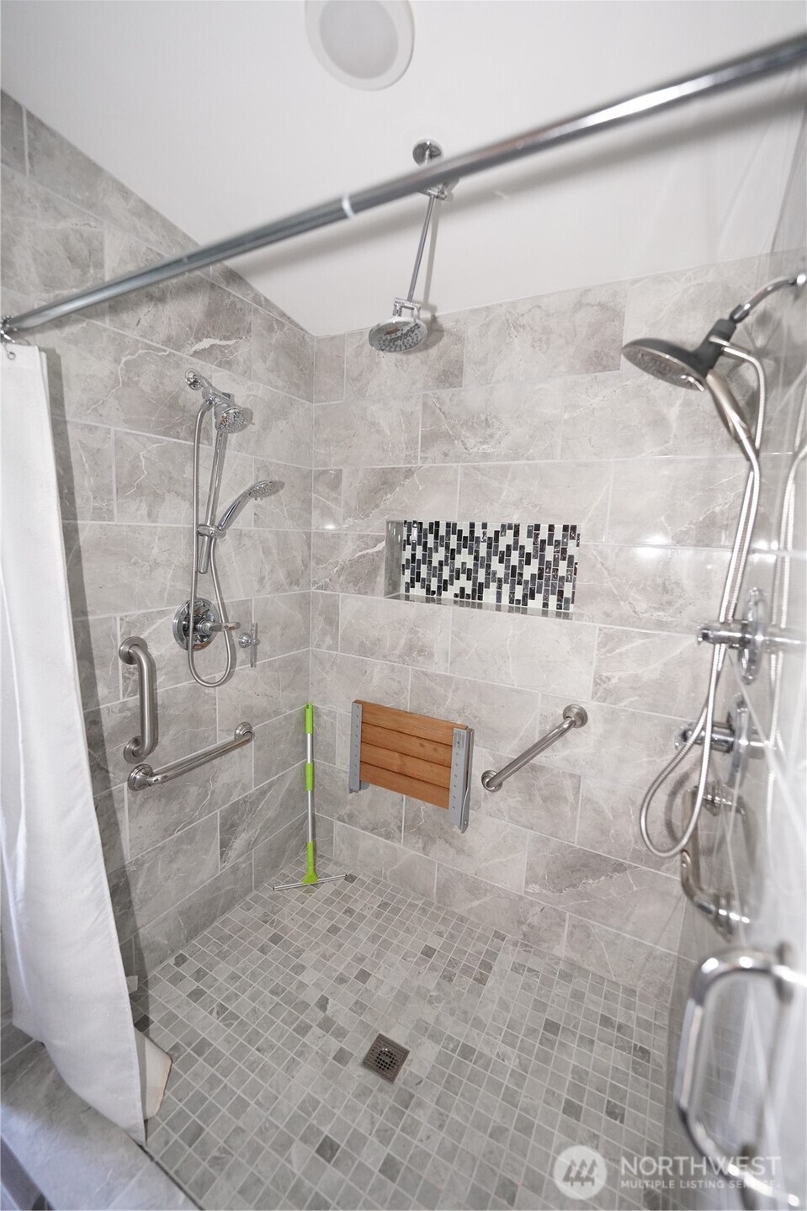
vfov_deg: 104.3
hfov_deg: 81.2
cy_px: 606
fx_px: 471
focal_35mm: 14
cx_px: 404
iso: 3200
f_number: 2
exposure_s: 1/160
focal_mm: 14
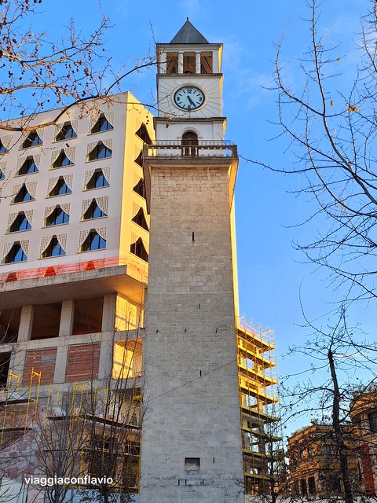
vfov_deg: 73.9
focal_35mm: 23
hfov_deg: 58.9
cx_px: 188
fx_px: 334
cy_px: 252
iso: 40
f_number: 1.8
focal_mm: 5.54
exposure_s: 1/329
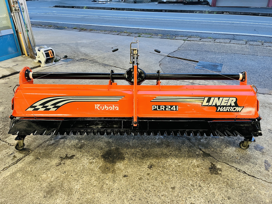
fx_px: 204
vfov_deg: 53.1
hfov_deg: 67.3
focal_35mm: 26
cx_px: 136
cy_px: 102
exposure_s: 1/60
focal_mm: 5.1
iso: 400
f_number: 1.6
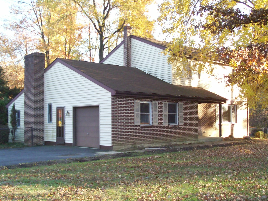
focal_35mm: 45
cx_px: 134
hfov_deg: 42.1
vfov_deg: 32.2
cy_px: 100
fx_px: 348
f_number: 3
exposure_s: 1/83.1
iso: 80
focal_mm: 7.6
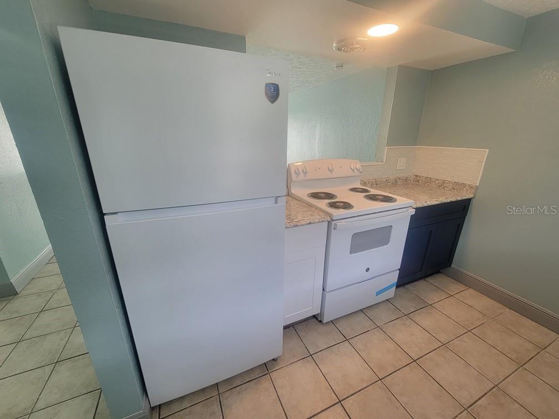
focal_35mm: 13
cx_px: 280
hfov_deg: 106.2
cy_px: 210
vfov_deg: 89.9
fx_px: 210
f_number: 2.2
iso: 50
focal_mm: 2.2
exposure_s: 1/50
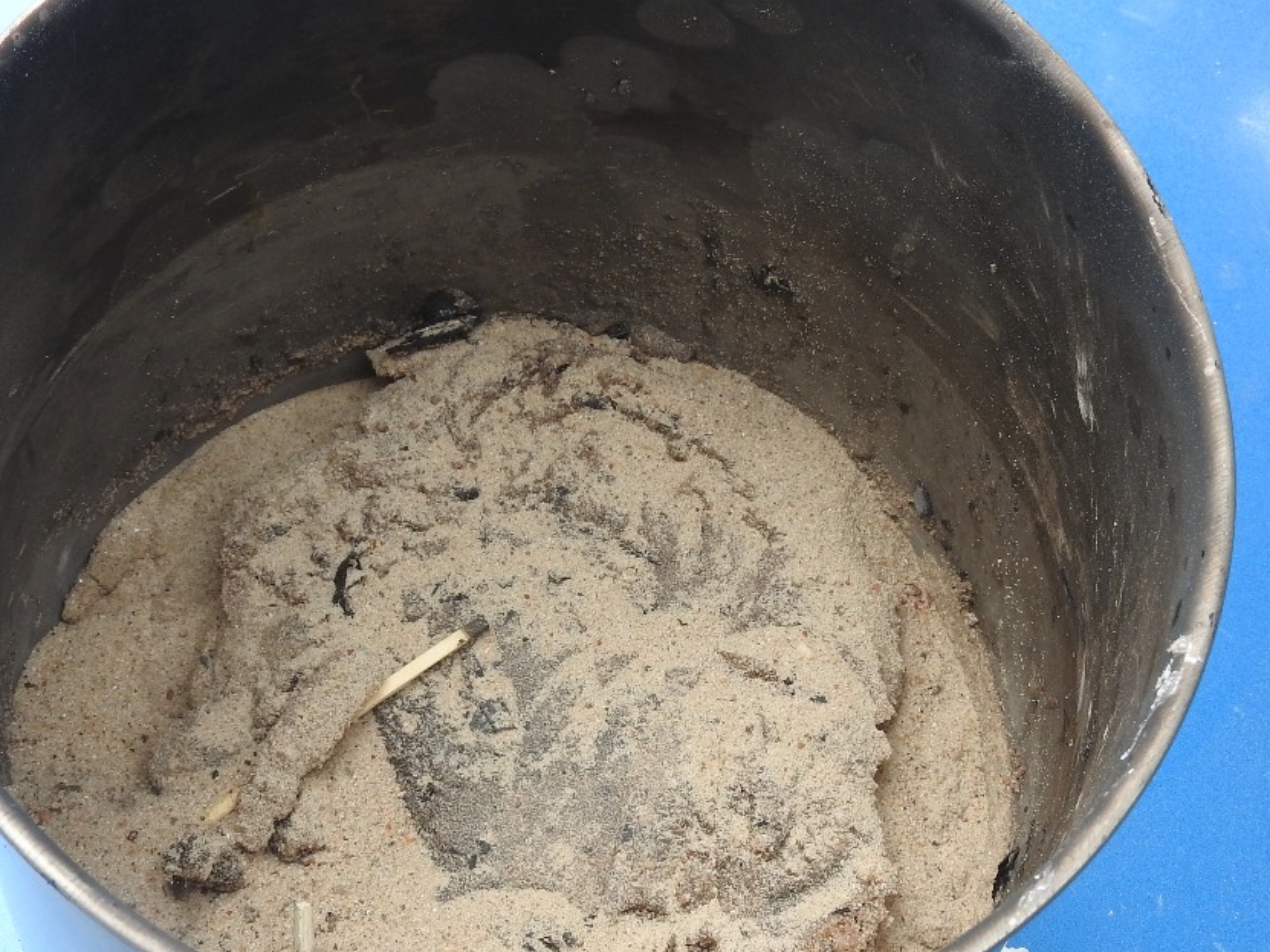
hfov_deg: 25.0
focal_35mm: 78
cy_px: 601
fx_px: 2861
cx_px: 617
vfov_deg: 18.9
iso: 100
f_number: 4
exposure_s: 1/200
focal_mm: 8.1
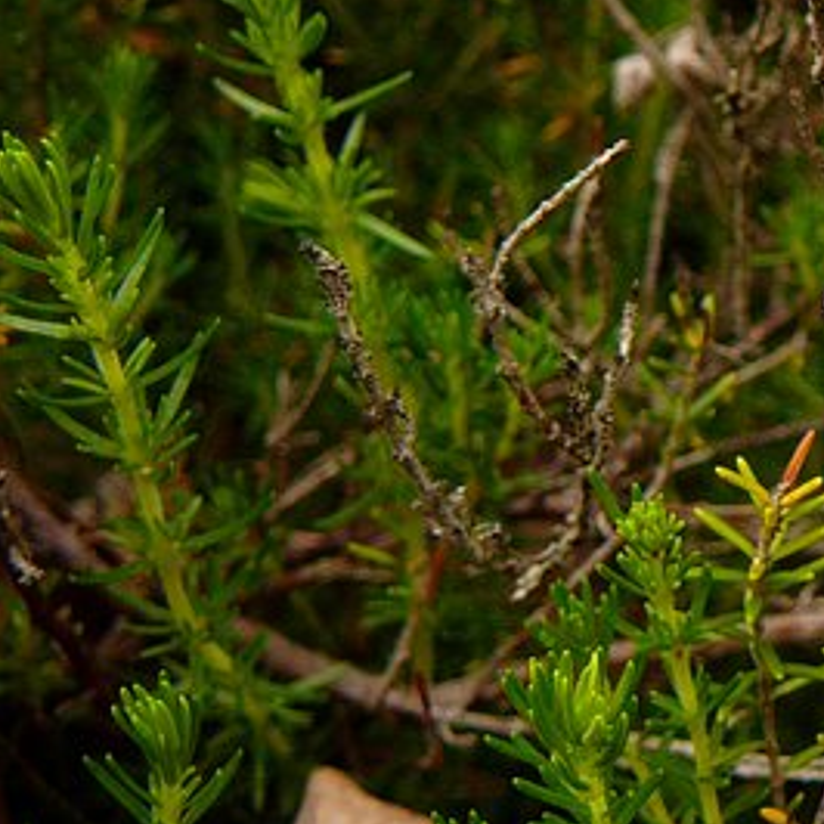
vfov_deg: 18.7
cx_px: 1038
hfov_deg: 17.6
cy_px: 350
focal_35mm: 93
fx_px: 2505
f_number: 2.8
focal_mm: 5.2
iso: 80
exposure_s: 1/80
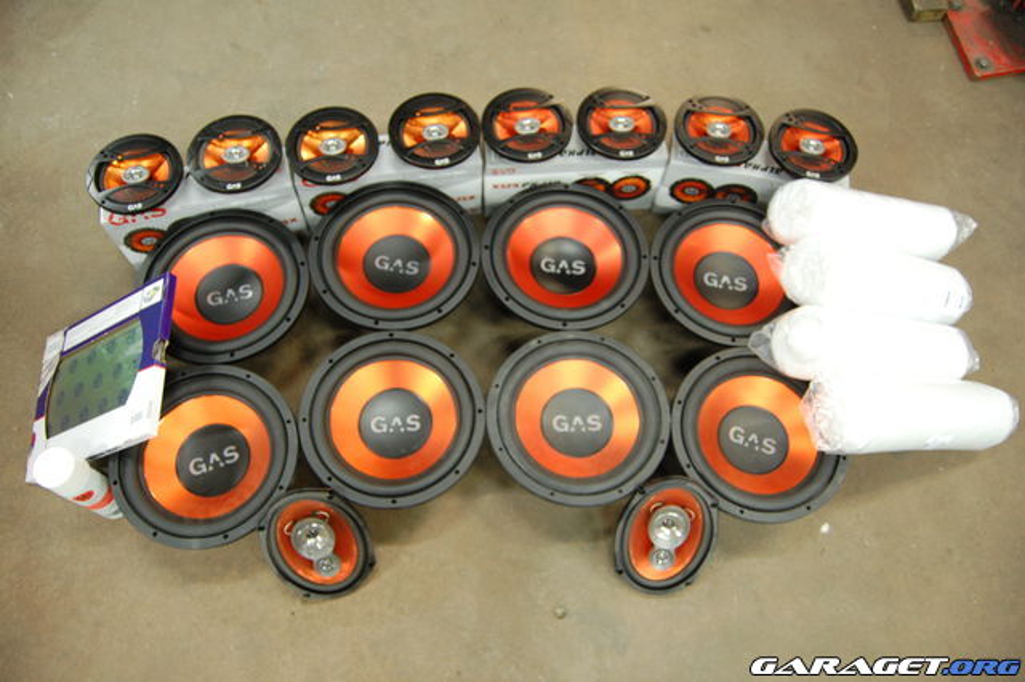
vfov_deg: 47.9
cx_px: 512
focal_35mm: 27
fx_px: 768
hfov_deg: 67.4
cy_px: 341
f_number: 3.5
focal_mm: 18
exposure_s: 1/30
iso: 800
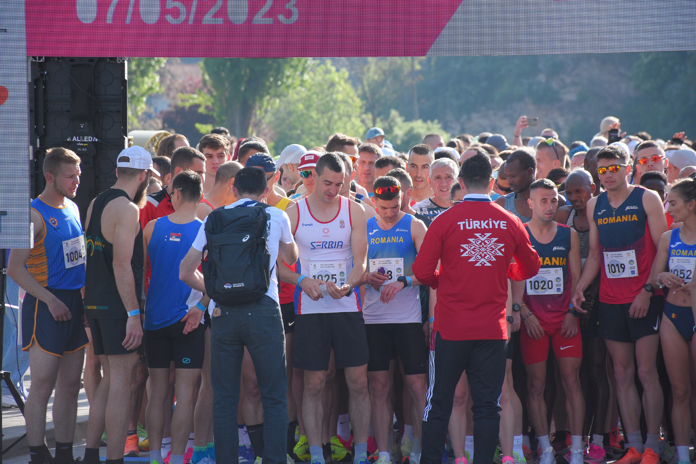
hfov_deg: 9.8
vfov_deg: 6.5
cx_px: 348
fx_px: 4060
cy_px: 232
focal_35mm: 210
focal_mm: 140
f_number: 5.6
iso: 800
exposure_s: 1/1250
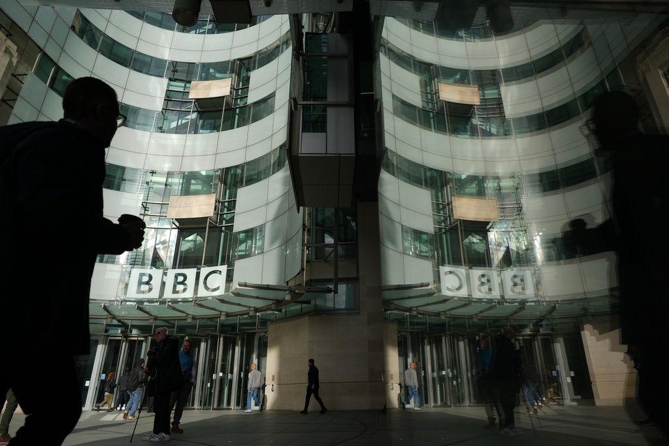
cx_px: 334
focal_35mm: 17
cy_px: 223
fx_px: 316
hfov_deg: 93.3
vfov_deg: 70.5
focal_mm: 17
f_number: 3.5
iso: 50
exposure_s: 1/1000
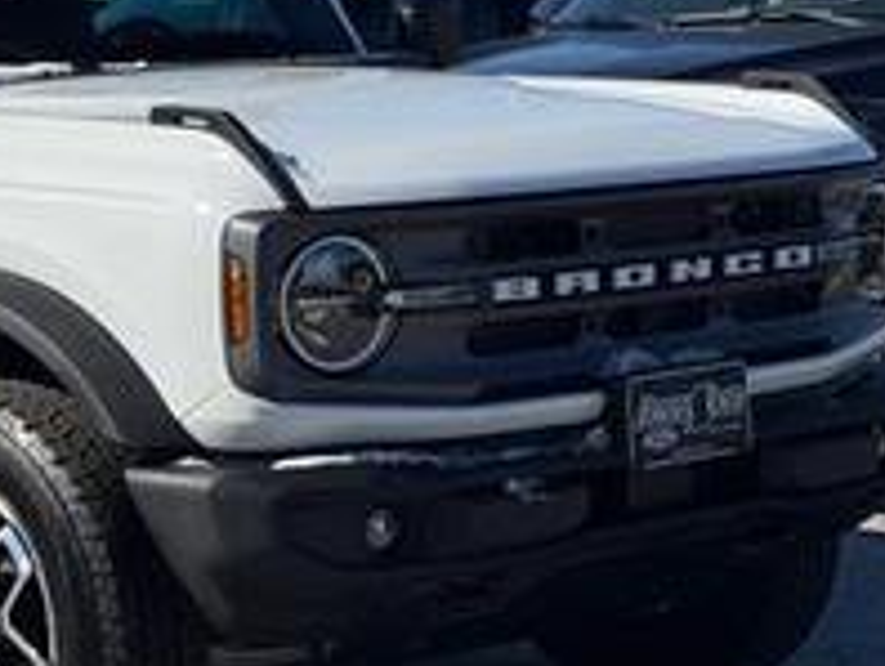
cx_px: 63
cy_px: 277
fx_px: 3123
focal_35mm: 122
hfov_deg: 15.9
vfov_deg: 12.2
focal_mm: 6.76
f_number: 1.78
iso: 64
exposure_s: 1/9009
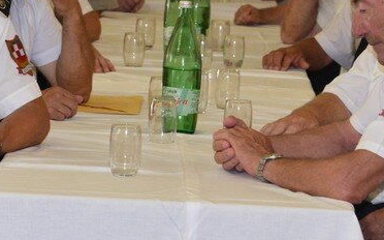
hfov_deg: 9.9
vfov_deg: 6.2
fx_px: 2217
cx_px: 206
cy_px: 18
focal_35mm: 212
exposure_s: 1/60
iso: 4000
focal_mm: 92
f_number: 7.1
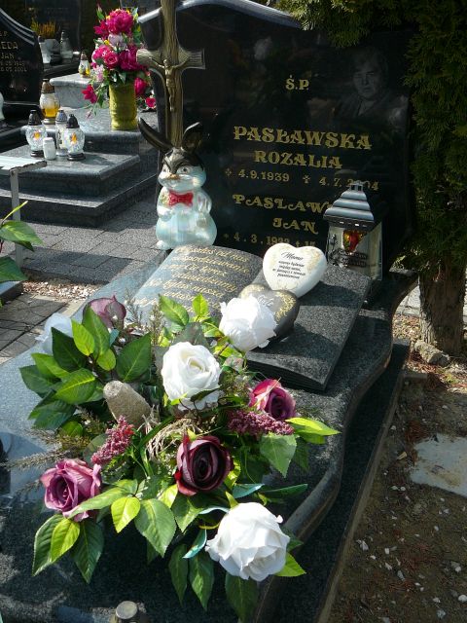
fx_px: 630
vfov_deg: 52.6
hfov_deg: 40.7
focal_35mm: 35
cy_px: 312
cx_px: 234
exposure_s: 1/800
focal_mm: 5.2
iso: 80
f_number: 2.8
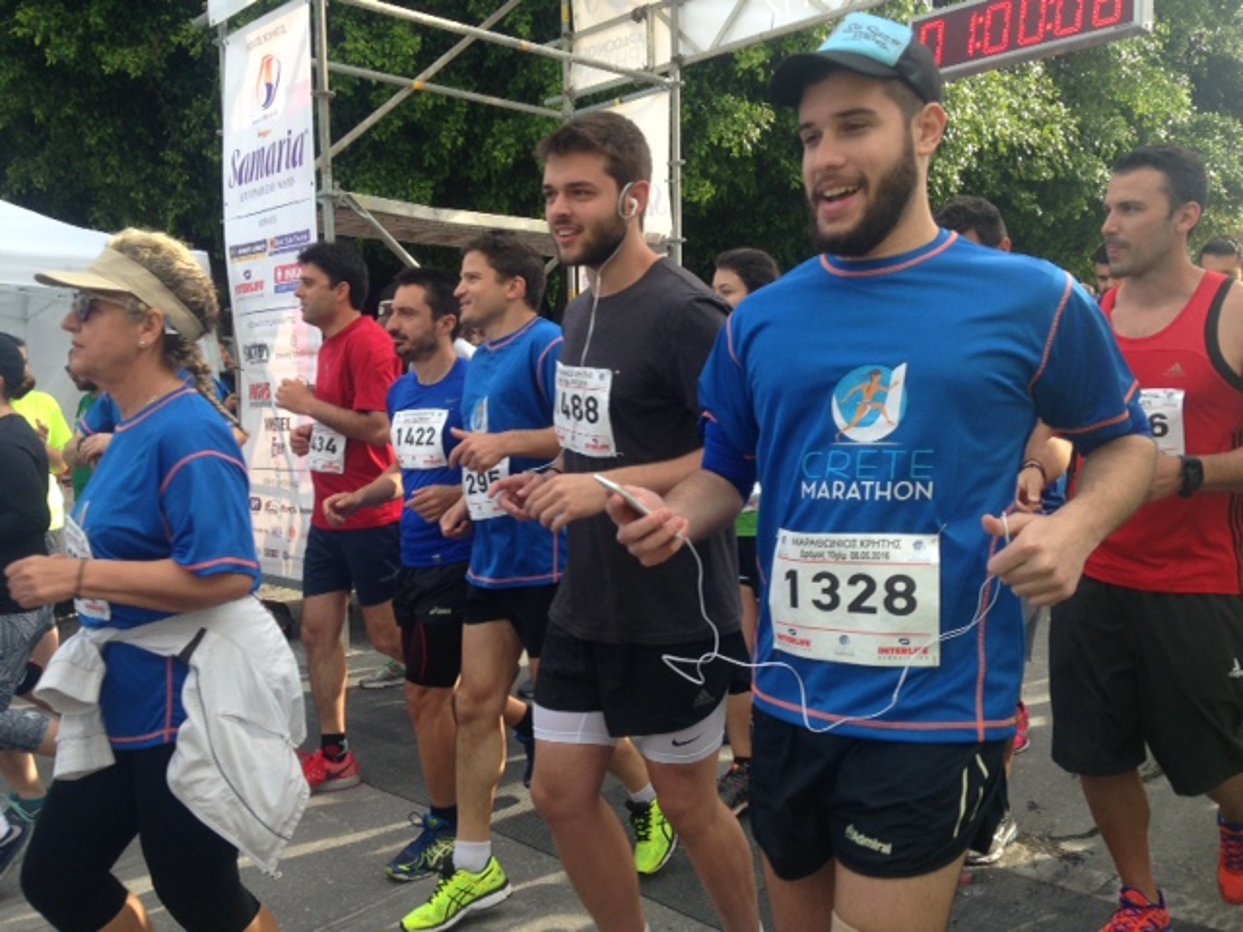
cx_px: 622
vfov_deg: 42.9
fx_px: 1185
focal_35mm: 33
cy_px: 466
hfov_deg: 55.4
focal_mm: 4.12
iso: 50
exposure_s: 1/420
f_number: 2.4
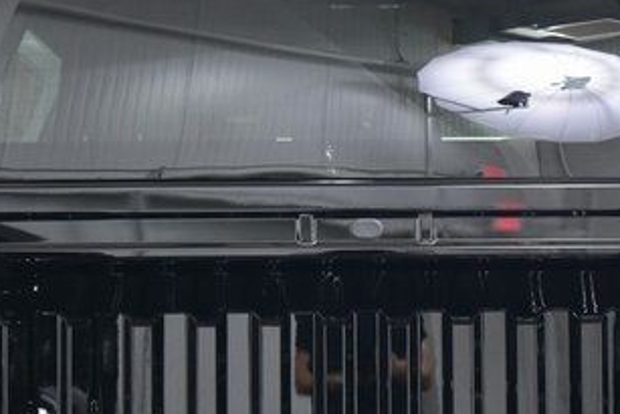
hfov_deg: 26.9
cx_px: 376
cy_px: 314
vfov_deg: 18.1
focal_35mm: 75
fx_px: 1292
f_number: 5
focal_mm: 24
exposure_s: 1/15
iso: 1600
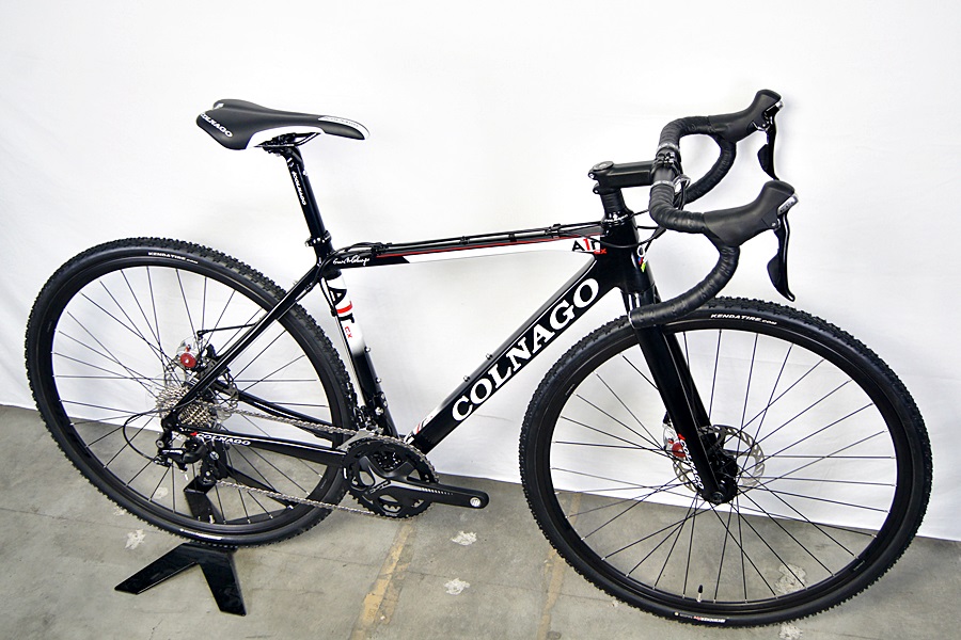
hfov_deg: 49.6
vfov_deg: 34.2
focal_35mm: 39
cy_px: 320
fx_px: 1041
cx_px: 480
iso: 320
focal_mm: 26
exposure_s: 1/60
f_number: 4
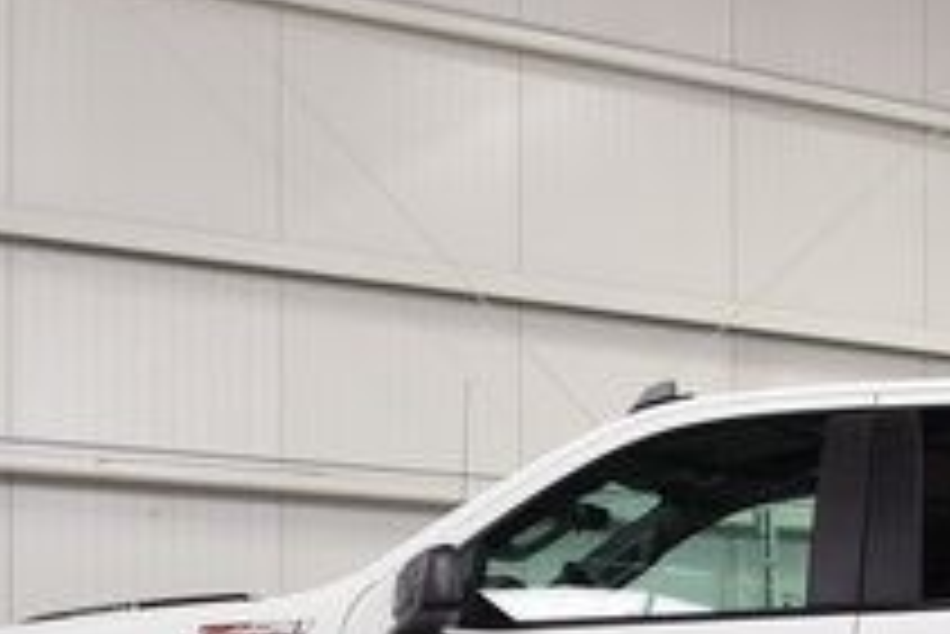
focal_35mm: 109
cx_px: 1072
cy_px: 794
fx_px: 2878
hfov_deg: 18.0
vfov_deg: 12.3
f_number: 8
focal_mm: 24
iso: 900
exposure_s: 1/60
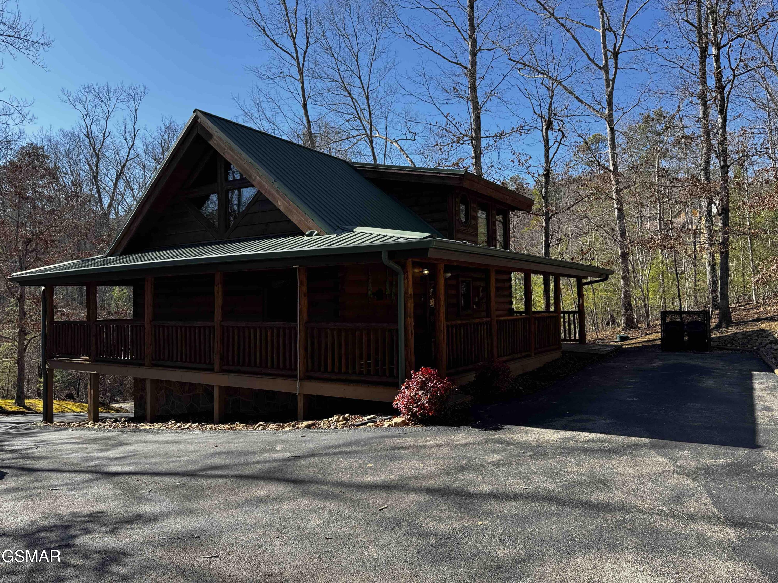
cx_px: 389
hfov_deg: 71.6
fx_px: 539
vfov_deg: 56.8
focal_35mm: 24
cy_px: 292
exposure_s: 1/1456
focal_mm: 6.76
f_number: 1.78
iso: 80
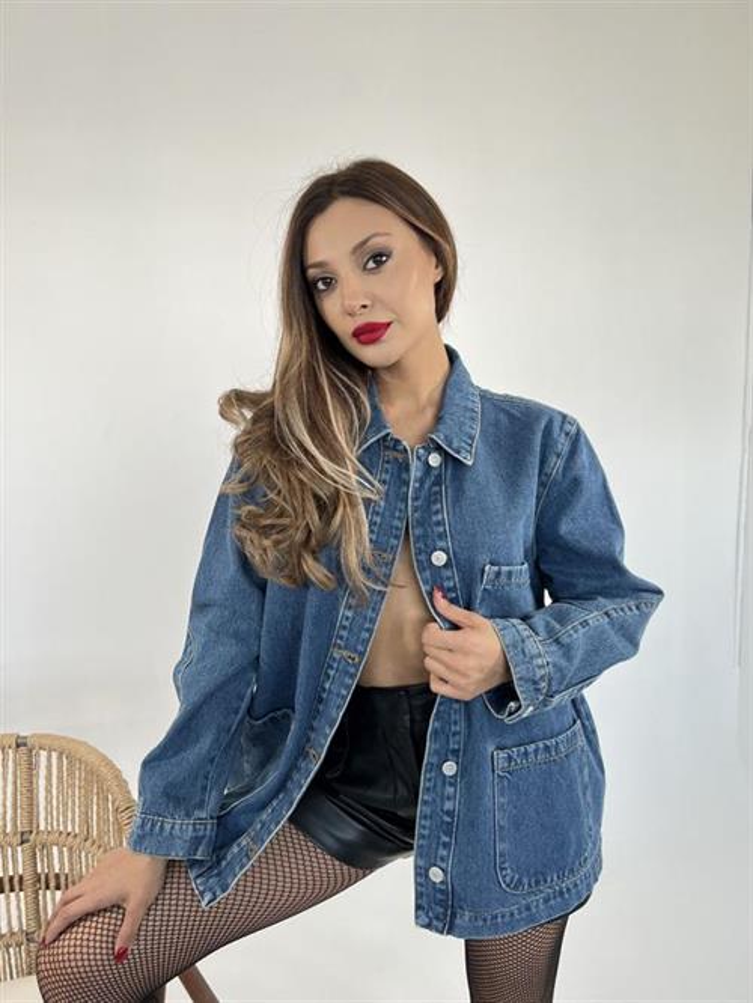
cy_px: 502
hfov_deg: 53.1
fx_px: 754
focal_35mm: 26
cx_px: 376
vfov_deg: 67.3
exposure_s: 1/130
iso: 40
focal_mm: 5.7
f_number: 1.5
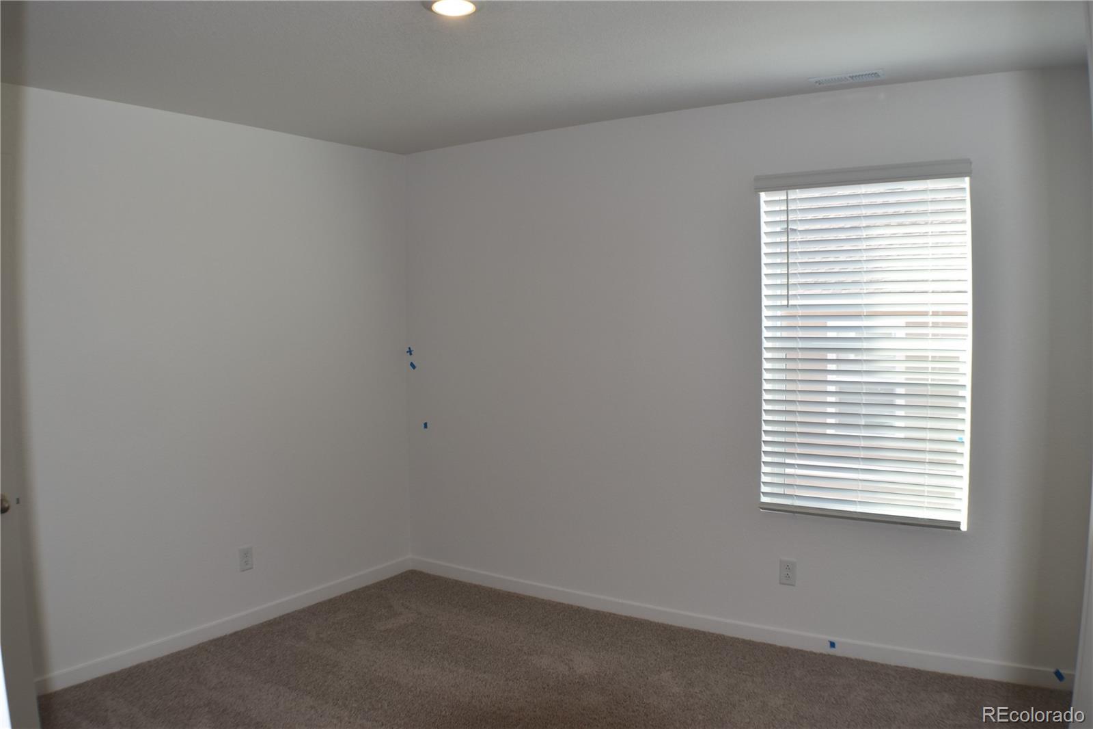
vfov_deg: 36.9
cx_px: 546
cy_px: 364
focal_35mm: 36
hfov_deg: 53.1
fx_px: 1093
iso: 280
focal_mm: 24
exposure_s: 1/125
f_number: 5.6
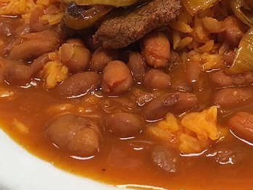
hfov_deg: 30.7
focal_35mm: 62
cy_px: 17
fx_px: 453
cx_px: 191
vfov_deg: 23.0
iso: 125
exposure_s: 1/30
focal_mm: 4.15
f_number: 2.2
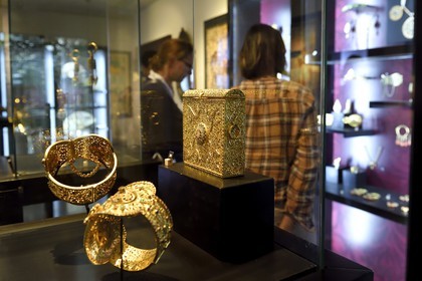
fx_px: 305
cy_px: 140
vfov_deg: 49.6
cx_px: 211
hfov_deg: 69.4
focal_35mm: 26
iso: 3200
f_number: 4
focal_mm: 26
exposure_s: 1/40
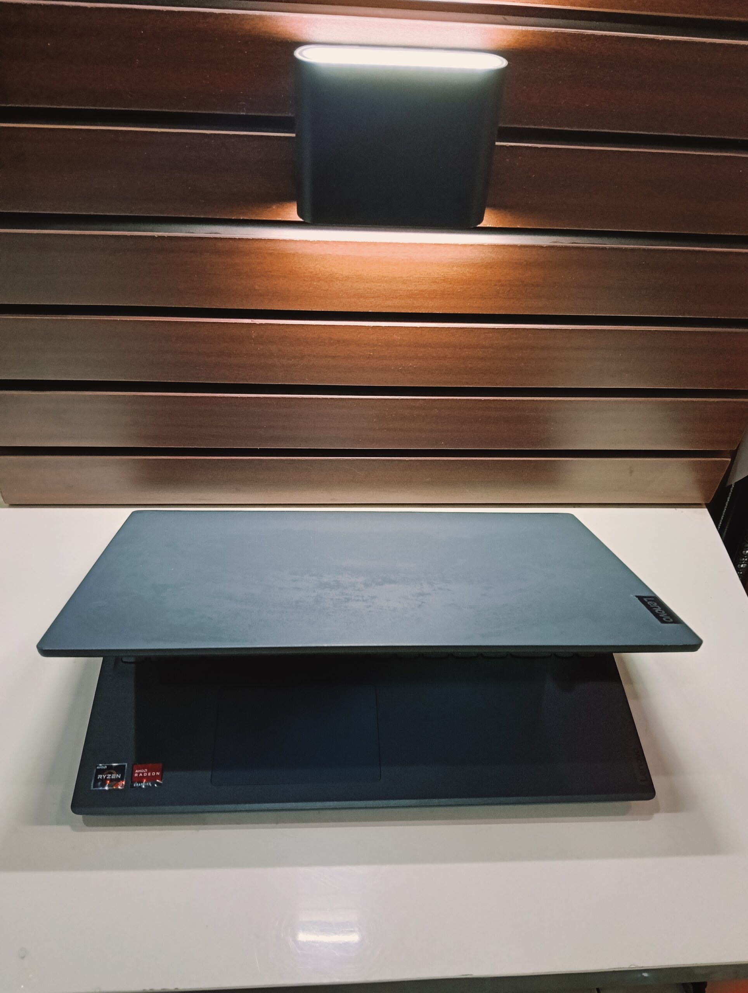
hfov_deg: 51.5
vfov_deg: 65.2
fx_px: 776
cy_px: 496
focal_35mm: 27
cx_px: 374
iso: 640
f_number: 1.8
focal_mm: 3.98
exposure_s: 1/33.3
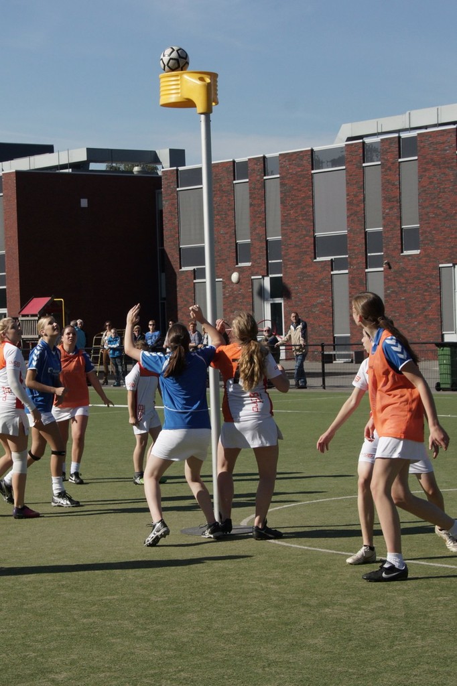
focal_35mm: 60
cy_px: 343
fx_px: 1143
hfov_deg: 22.6
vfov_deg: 33.4
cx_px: 228
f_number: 10
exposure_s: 1/500
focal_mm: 40
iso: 200
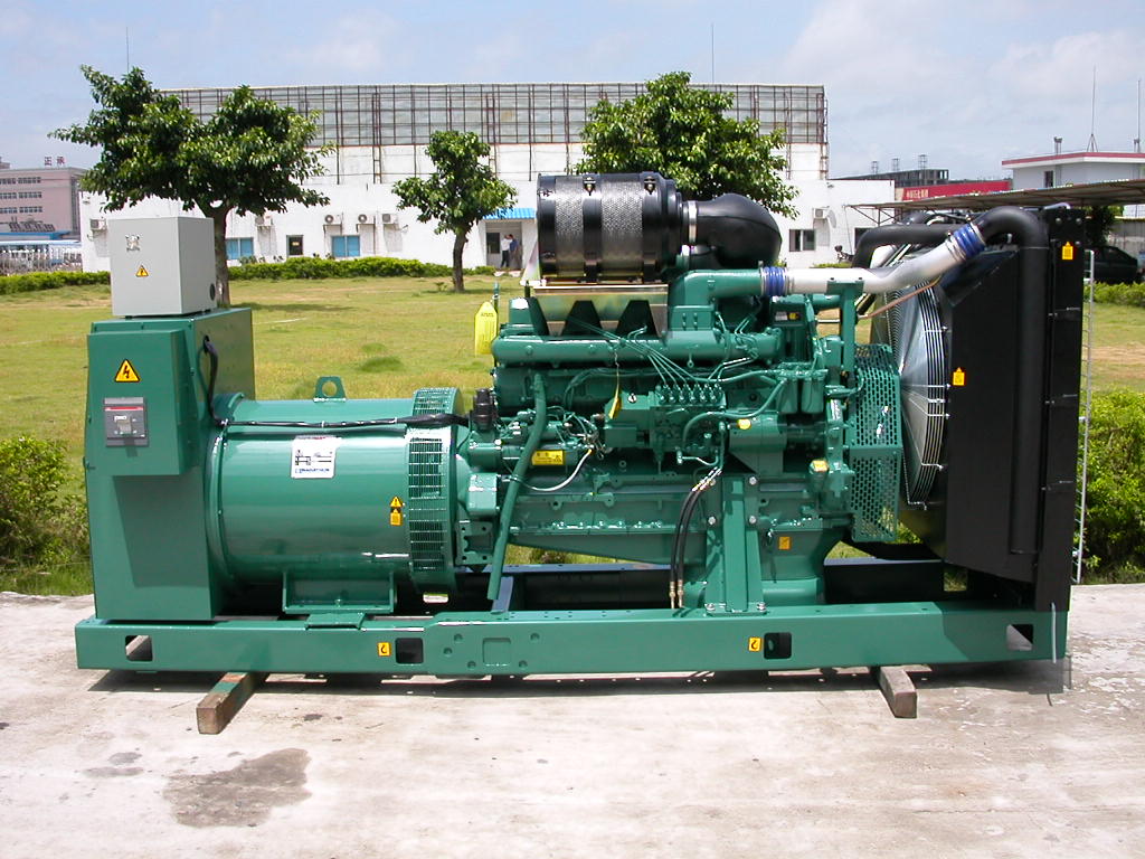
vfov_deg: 38.7
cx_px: 572
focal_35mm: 37
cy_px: 430
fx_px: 1224
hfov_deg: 50.1
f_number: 4.5
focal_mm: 5.6
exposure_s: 1/580
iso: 100
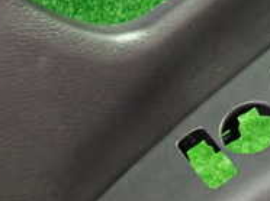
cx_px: 366
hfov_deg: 18.6
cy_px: 114
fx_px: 756
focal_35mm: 97
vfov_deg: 15.2
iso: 800
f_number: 2.3
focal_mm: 5.4
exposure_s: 1/20
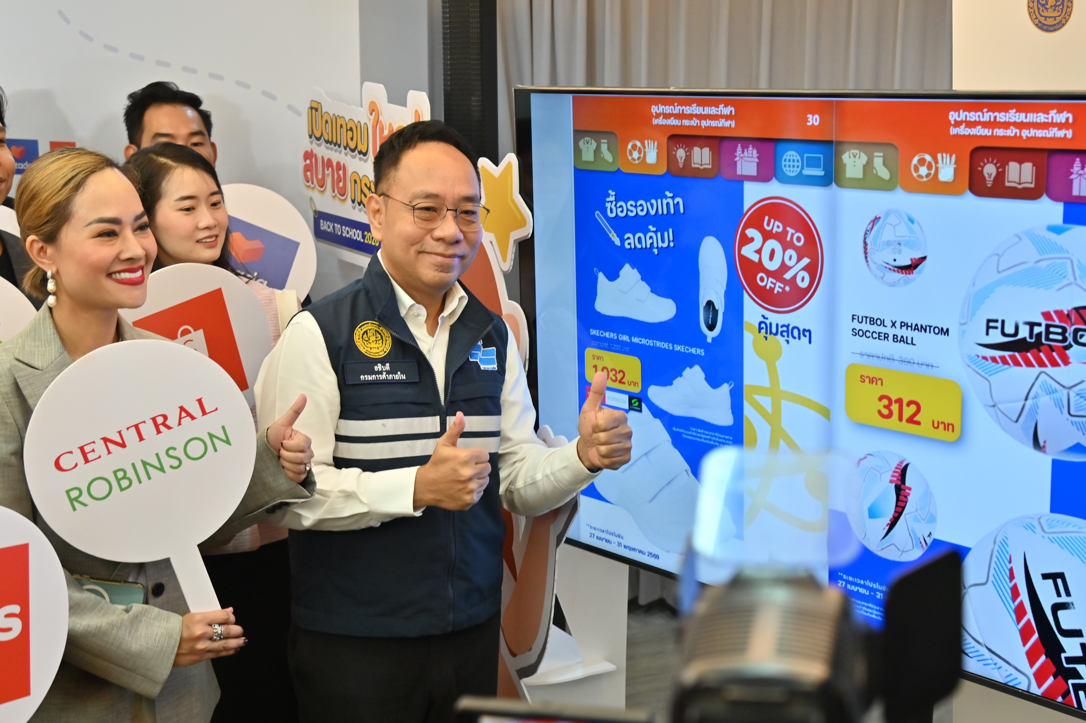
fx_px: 1568
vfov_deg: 26.0
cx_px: 552
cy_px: 375
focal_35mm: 52
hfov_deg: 38.2
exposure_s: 1/125
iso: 1250
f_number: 5
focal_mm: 38
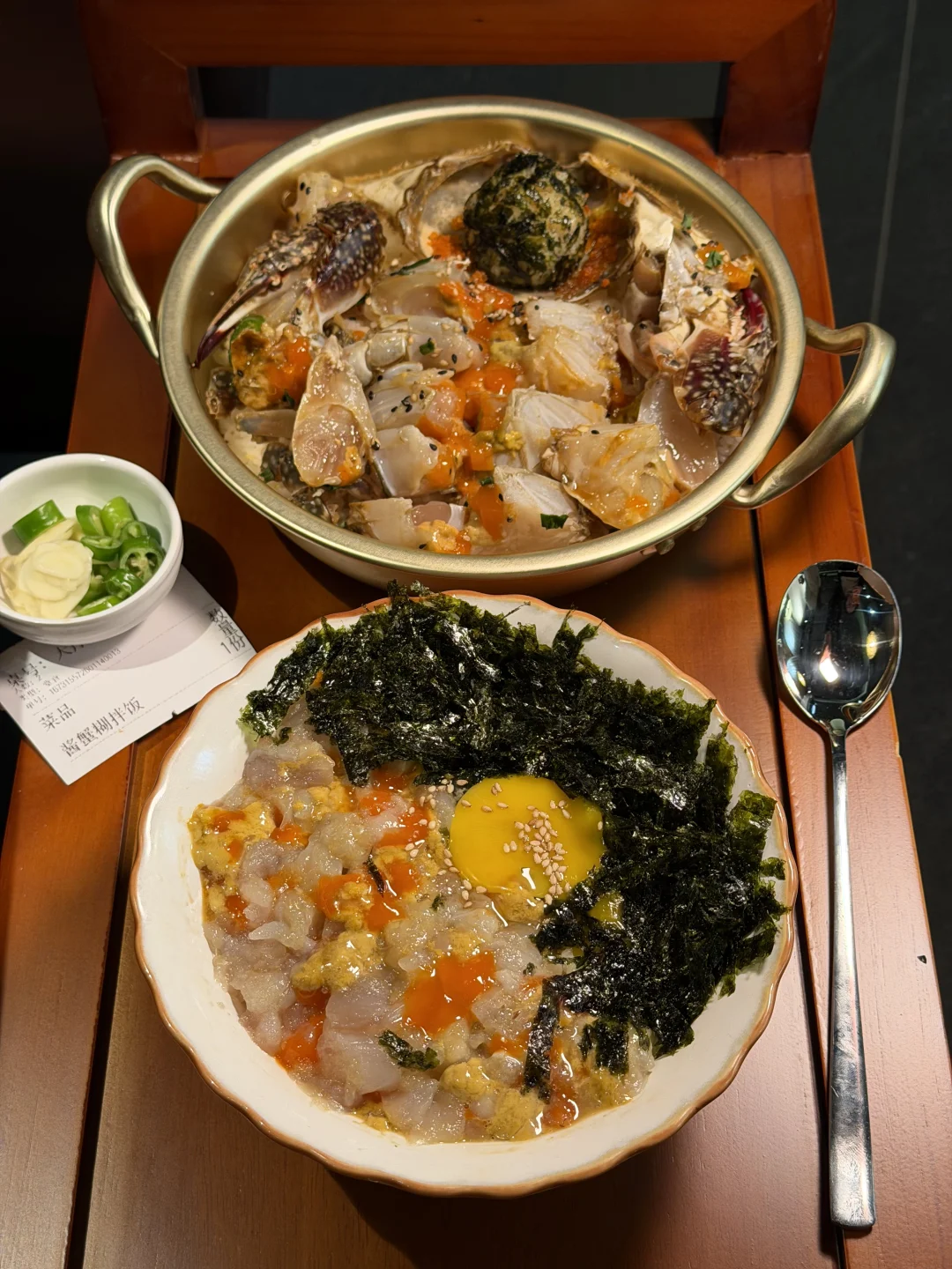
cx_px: 476
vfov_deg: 39.7
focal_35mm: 48
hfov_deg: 30.3
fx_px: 1760
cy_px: 634
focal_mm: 6.76
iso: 200
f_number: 1.78
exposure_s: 1/60
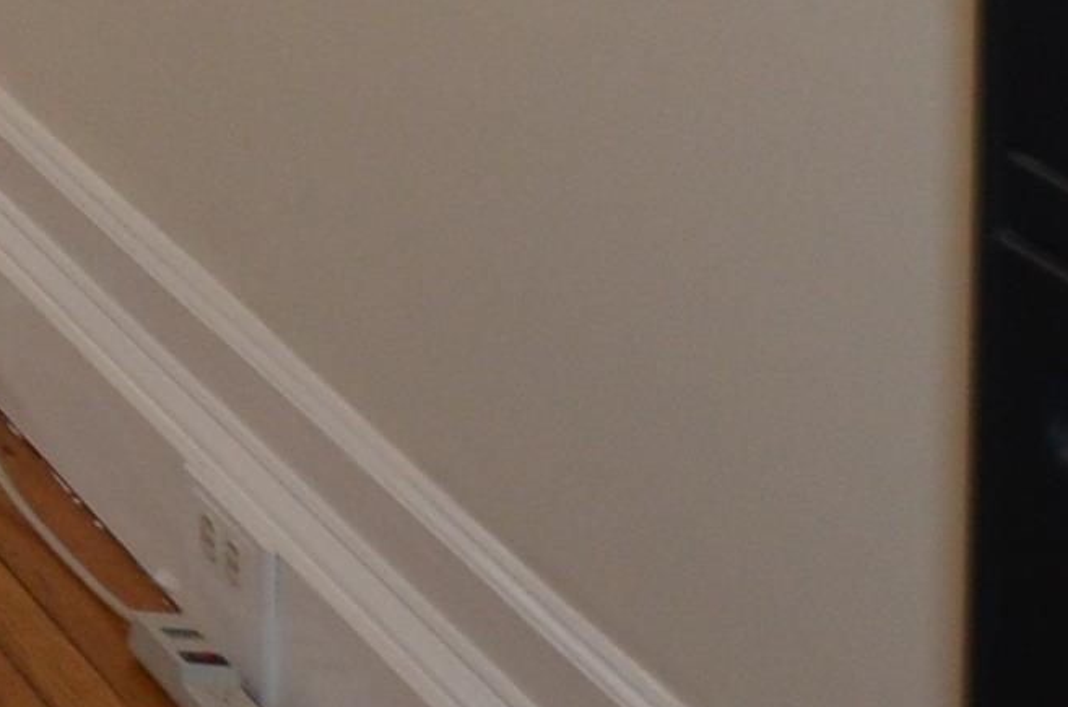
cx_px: -1814
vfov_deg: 9.4
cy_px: -1203
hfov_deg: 11.8
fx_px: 3663
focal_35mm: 124
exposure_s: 1/60
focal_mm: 11
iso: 280
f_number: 4
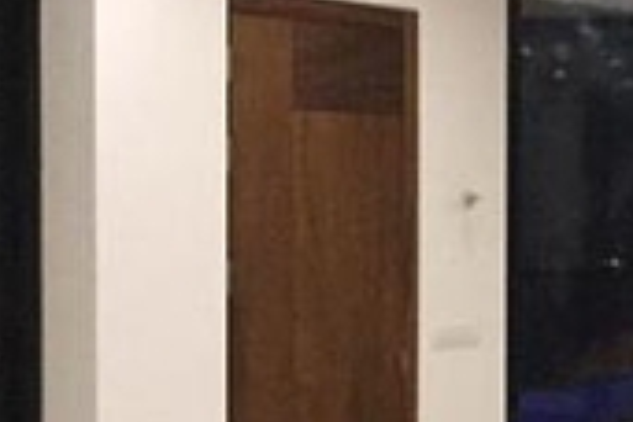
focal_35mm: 121
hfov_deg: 14.9
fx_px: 2127
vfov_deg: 11.3
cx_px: 1118
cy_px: 230
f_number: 2.4
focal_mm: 3.3
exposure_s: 1/15
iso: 250
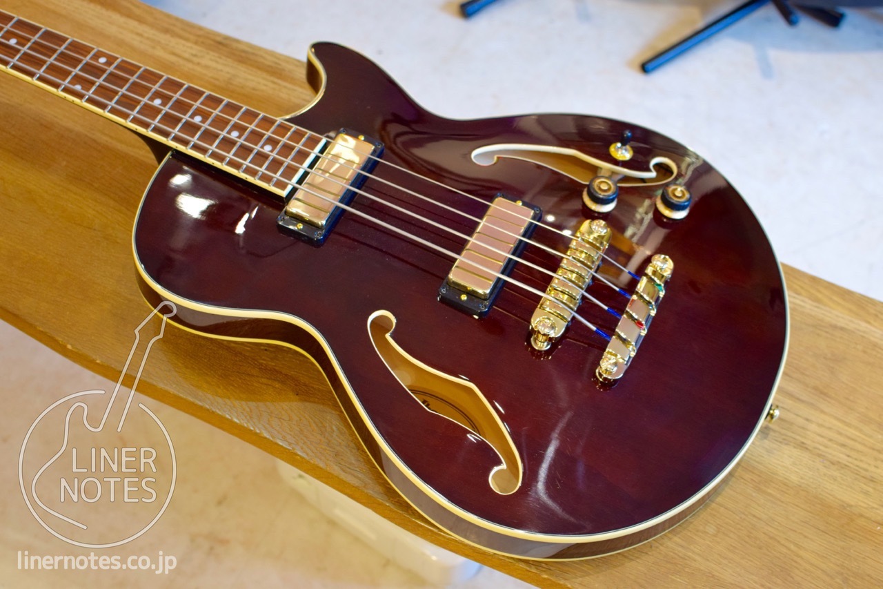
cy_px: 294
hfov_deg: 37.9
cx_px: 442
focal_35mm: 52
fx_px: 1287
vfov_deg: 25.7
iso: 800
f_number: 4
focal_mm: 35
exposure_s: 1/80
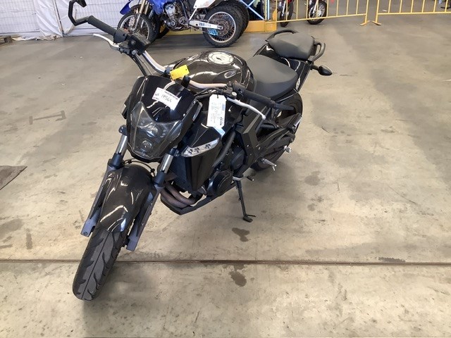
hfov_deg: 58.4
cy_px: 169
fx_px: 404
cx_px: 226
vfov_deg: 45.4
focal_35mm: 31
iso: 160
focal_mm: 3.3
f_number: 2.4
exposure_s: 1/50
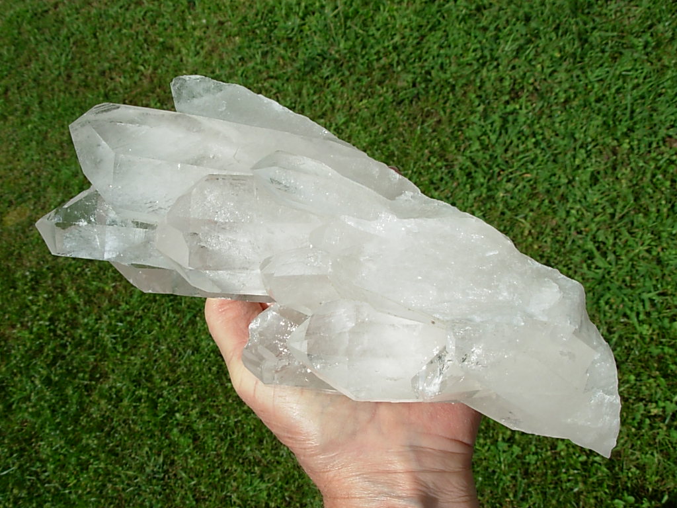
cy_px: 254
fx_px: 743
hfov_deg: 49.0
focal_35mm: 38
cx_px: 338
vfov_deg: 37.7
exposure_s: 1/767
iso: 50
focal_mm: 6.3
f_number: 4.9
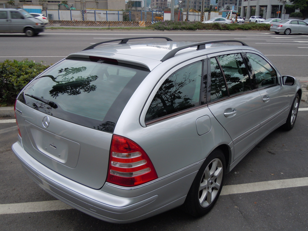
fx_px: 267
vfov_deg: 46.8
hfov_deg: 60.0
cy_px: 116
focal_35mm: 30
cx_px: 154
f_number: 3.5
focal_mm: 5.4
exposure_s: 1/80
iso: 100
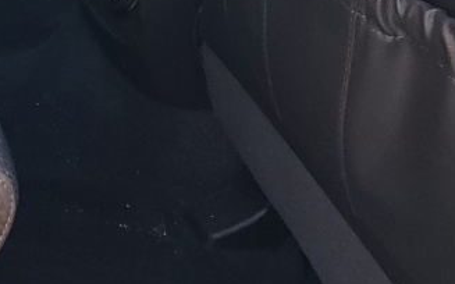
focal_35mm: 135
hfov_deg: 14.9
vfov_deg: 9.3
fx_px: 1673
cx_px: -117
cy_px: -188
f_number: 1.5
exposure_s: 1/120
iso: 69
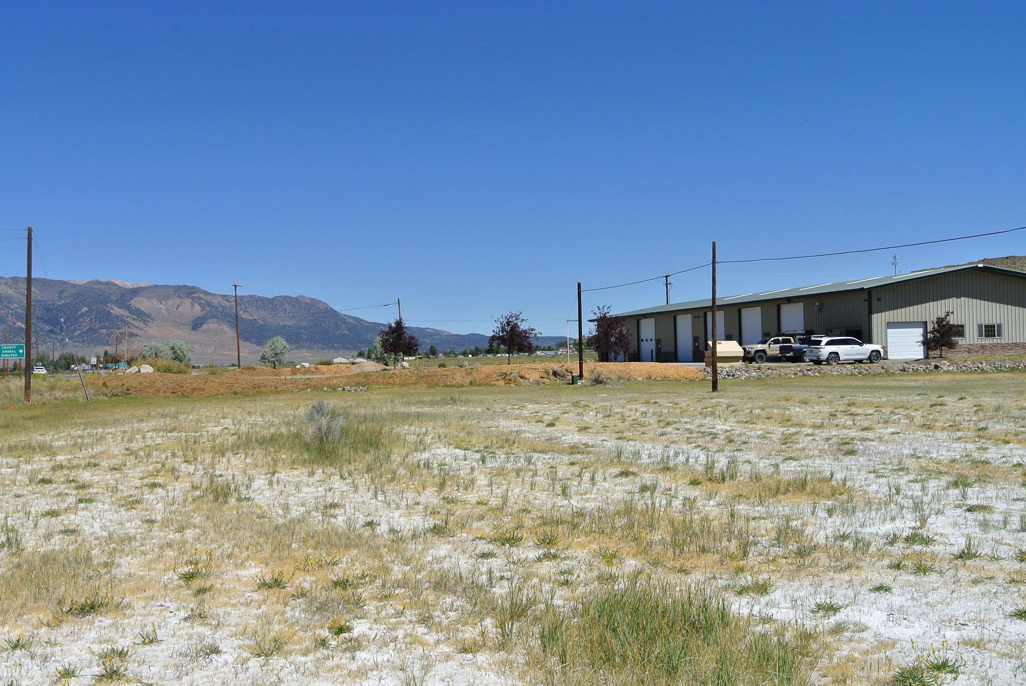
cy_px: 338
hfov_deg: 51.7
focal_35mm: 37
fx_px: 1056
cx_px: 448
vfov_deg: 36.0
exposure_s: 1/800
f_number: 5.3
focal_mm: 12.1
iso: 100
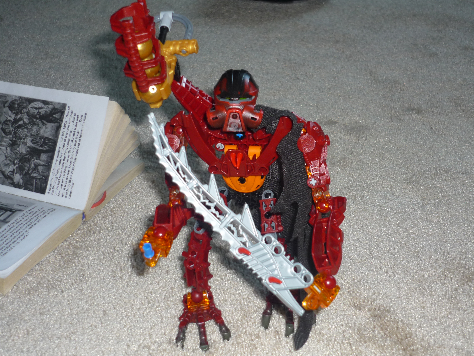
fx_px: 644
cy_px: 178
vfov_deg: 30.9
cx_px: 237
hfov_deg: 40.4
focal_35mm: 47
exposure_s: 1/40
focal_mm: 7.8
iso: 100
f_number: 3.1
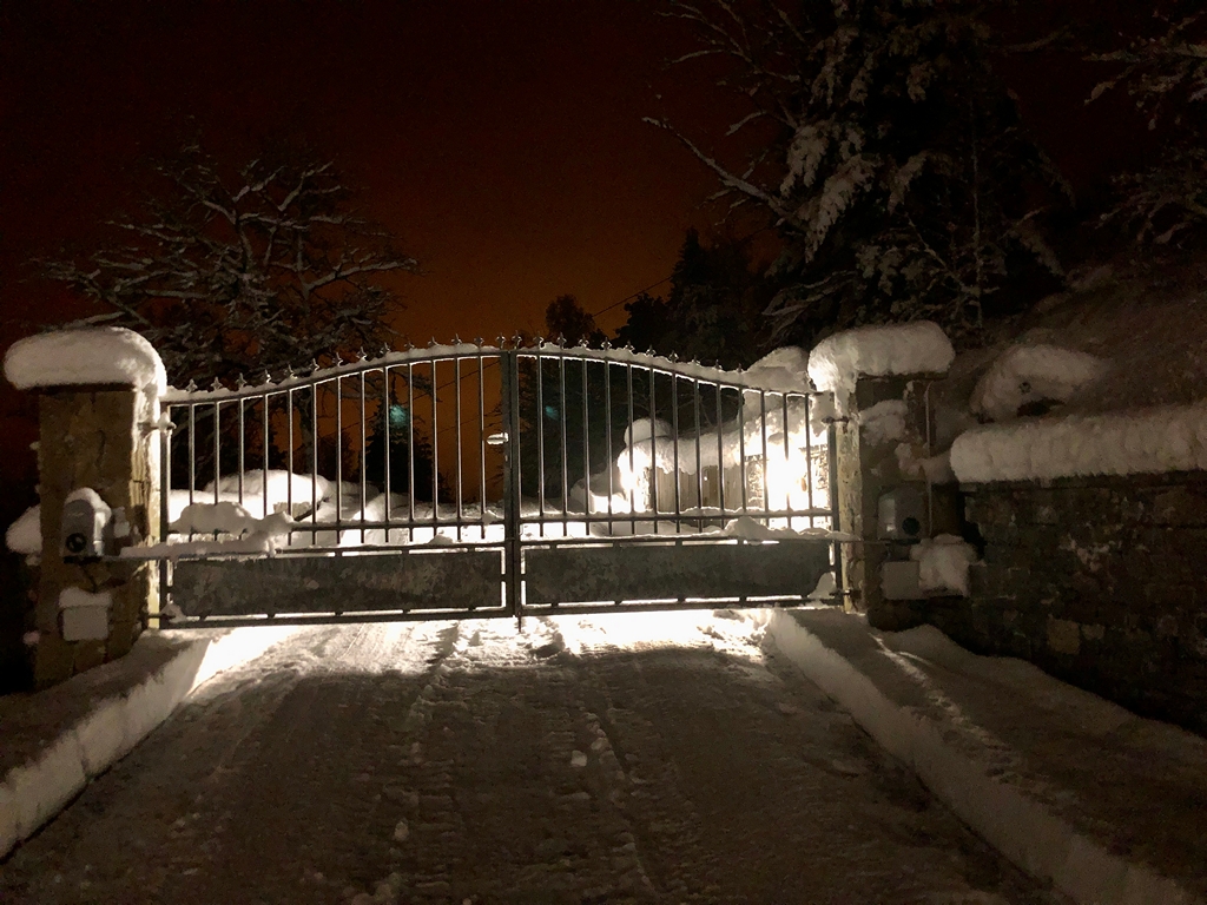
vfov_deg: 49.7
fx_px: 976
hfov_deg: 63.4
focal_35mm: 28
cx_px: 604
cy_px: 452
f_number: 1.8
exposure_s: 1/4
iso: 500
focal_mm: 3.99
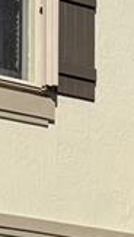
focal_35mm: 192
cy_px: 317
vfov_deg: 10.9
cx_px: 48
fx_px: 1210
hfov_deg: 6.3
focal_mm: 6.76
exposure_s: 1/11905
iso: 80
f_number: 1.78
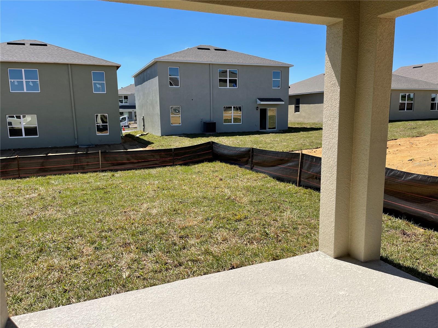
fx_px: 329
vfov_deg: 53.1
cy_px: 164
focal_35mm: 26
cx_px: 219
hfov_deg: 67.3
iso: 32
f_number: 1.6
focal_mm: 5.1
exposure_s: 1/3086
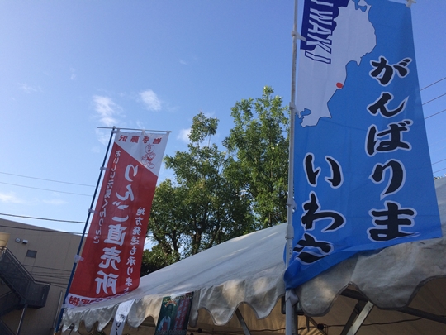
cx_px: 223
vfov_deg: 48.2
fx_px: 374
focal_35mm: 29
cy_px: 168
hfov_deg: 61.7
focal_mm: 4.15
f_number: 2.2
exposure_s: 1/1325
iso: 32
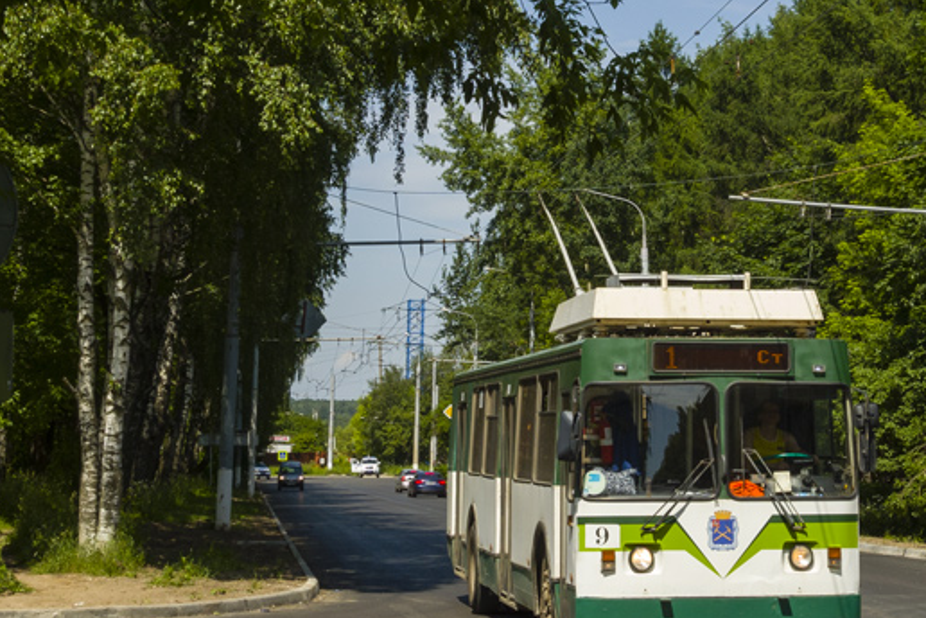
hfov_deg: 23.3
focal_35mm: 86
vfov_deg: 15.9
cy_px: 225
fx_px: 2212
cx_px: 725
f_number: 6.3
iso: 125
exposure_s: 1/400
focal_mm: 13.58
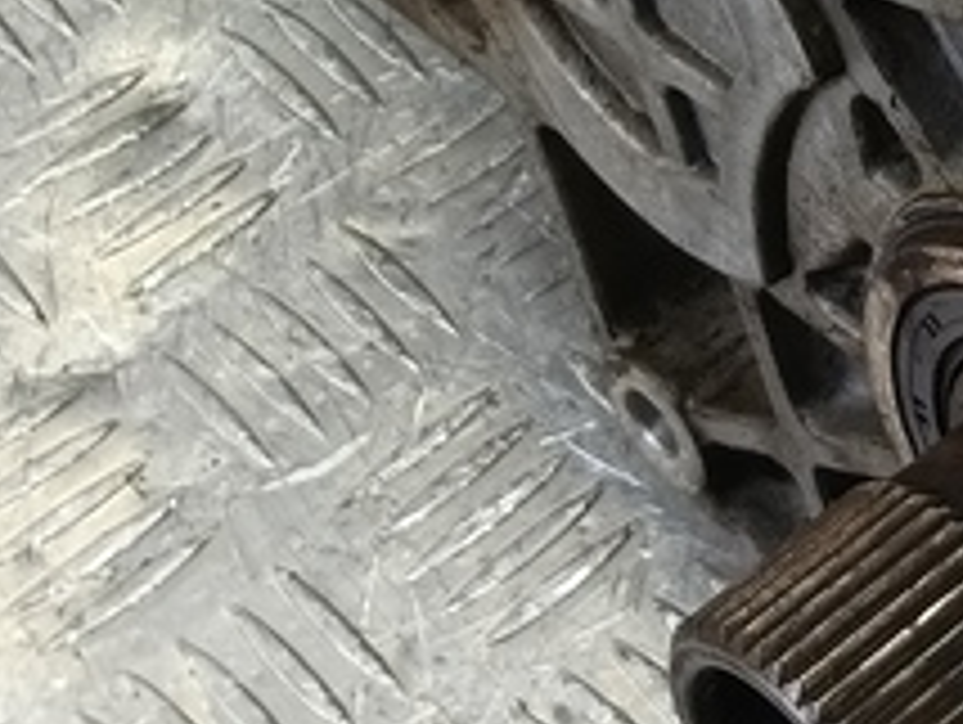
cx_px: 1251
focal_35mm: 110
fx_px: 3064
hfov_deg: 16.8
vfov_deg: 13.0
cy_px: -265
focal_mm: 4.11
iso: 140
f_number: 1.6
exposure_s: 1/50
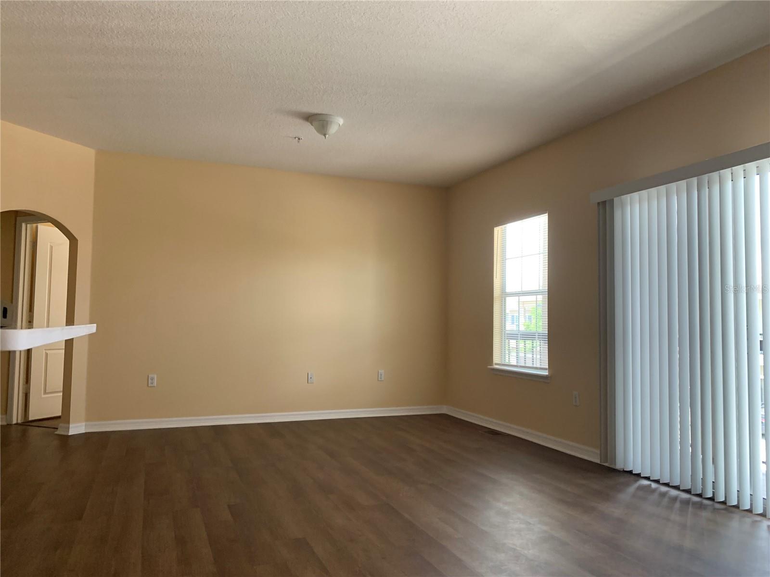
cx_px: 385
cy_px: 288
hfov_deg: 67.3
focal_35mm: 26
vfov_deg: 53.1
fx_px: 578
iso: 100
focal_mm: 4.25
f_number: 1.8
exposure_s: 1/96
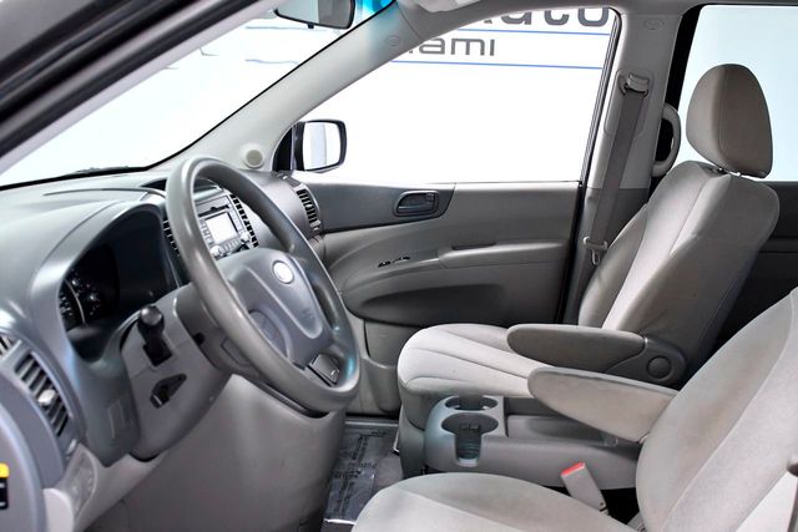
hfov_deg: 53.1
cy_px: 266
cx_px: 399
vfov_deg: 36.9
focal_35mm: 36
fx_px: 798
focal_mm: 24
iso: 2500
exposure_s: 1/160
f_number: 5
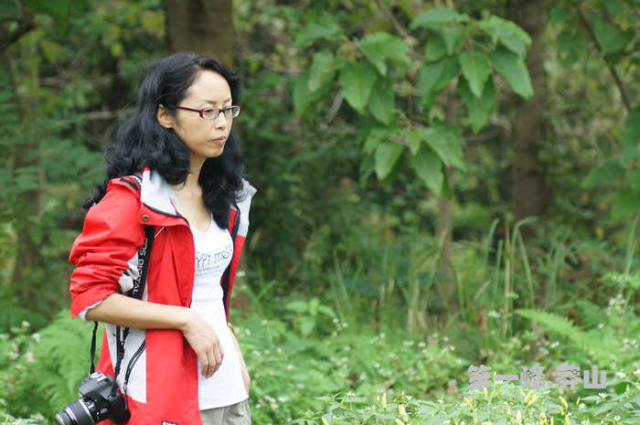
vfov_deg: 6.8
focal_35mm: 202
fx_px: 3596
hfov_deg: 10.2
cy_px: 212
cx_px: 320
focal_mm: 135
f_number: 5.6
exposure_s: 1/100
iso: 200
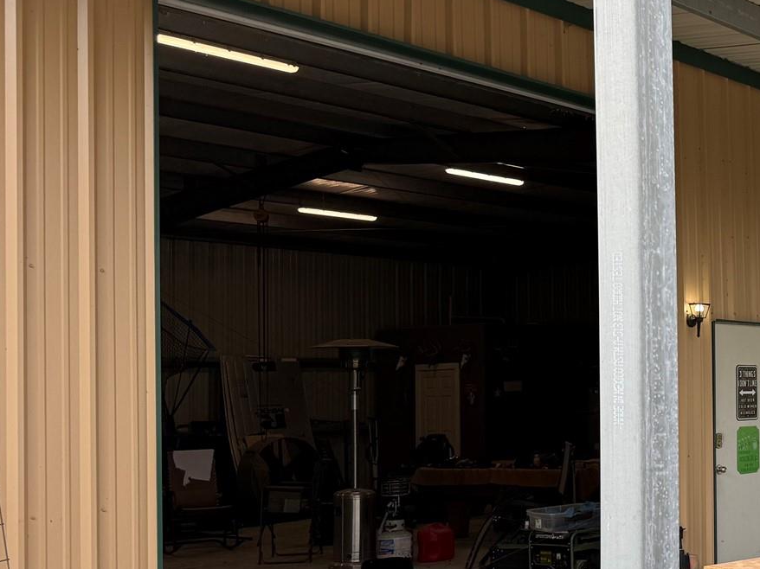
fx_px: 1229
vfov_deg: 26.0
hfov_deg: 30.2
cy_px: 339
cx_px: 866
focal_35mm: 56
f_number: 1.78
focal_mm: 6.76
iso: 80
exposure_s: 1/358
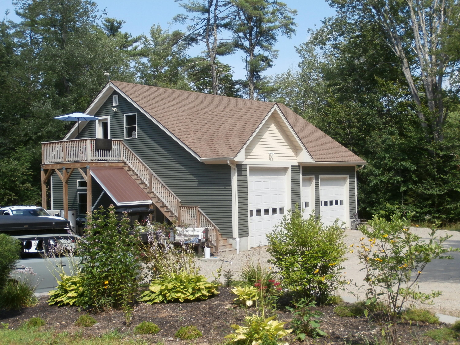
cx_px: 230
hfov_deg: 40.4
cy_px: 172
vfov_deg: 30.9
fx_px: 625
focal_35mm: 47
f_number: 4.2
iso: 100
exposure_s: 1/500
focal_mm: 8.29
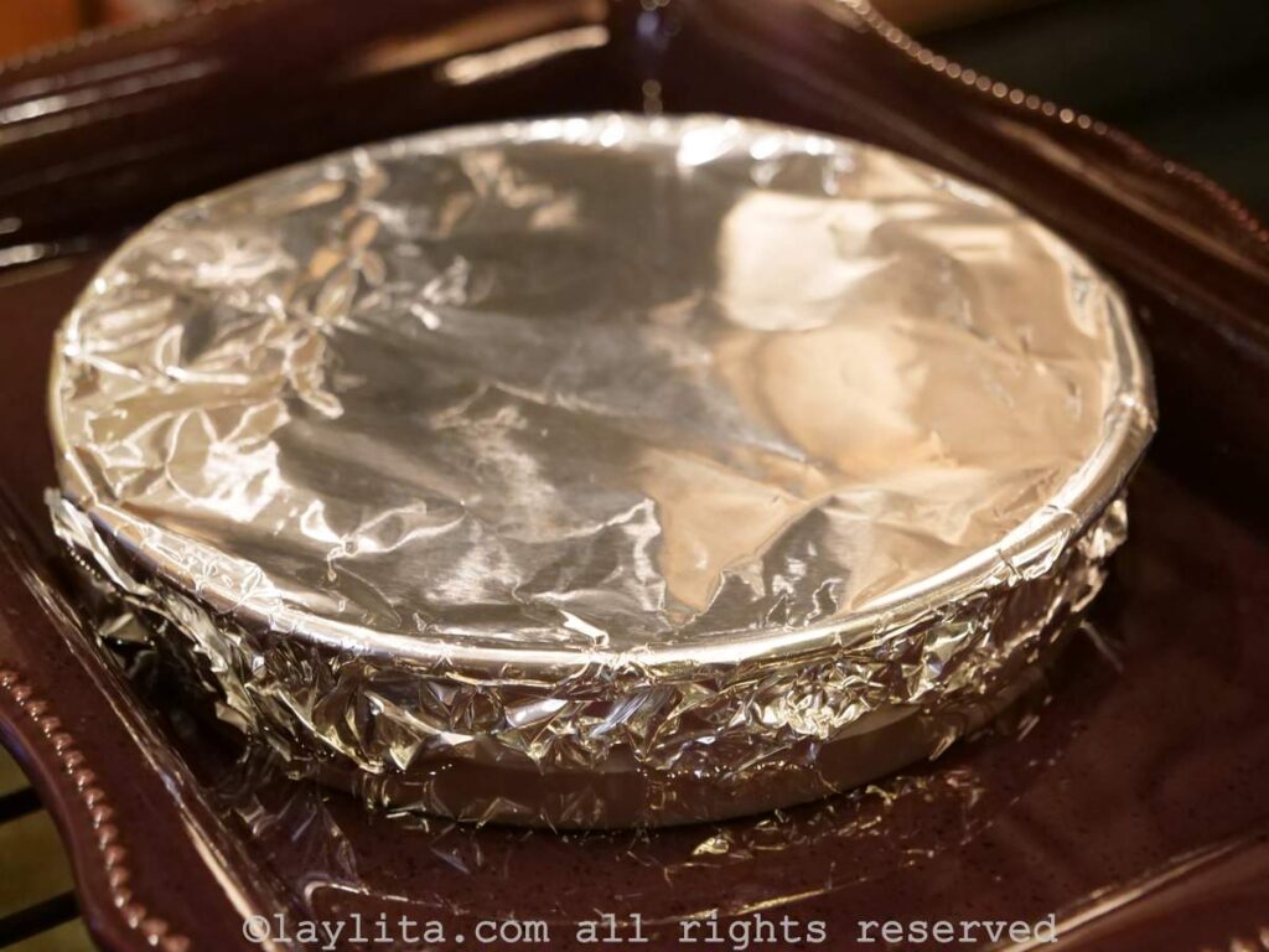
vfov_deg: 22.9
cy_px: 476
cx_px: 634
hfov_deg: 30.3
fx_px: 2346
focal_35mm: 64
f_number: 3.8
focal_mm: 32
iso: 3200
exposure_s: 1/80
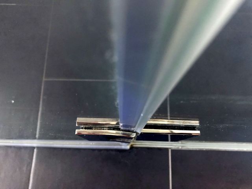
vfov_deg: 49.7
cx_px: 126
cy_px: 94
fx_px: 204
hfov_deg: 63.4
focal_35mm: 28
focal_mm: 3.99
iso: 80
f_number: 1.8
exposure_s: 1/6
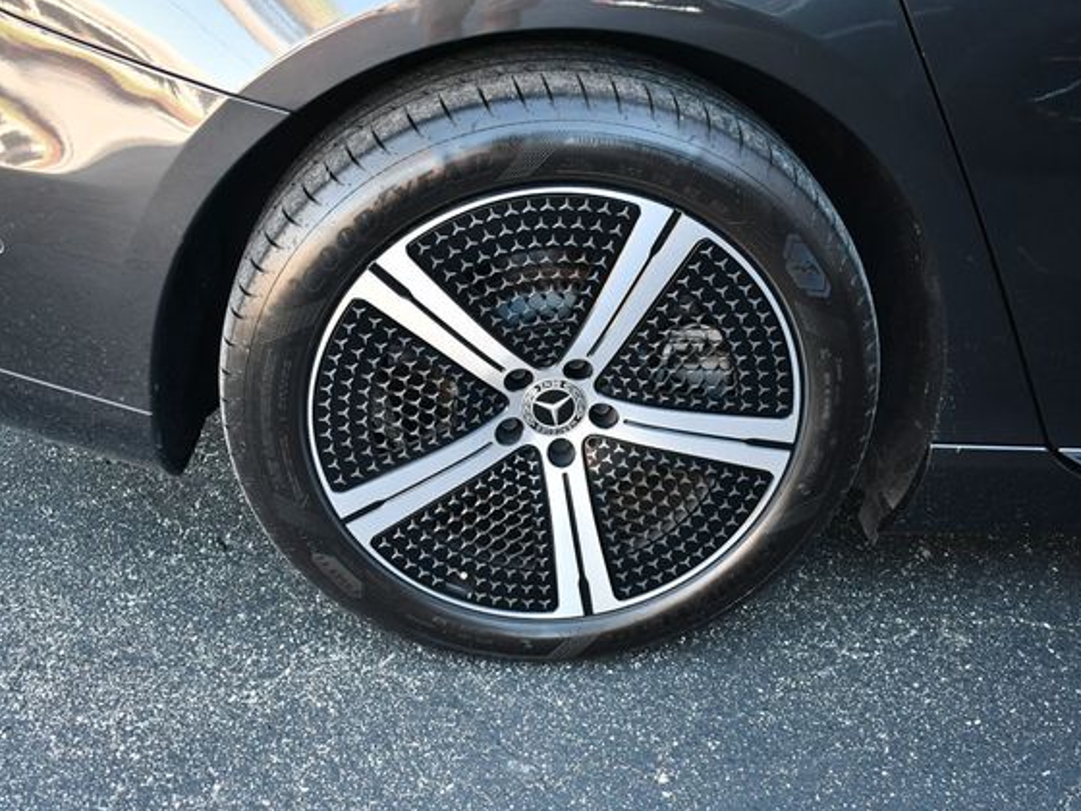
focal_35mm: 44
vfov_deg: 32.9
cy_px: 409
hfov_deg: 42.9
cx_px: 523
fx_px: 1374
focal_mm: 20
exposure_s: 1/250
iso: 800
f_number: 3.5
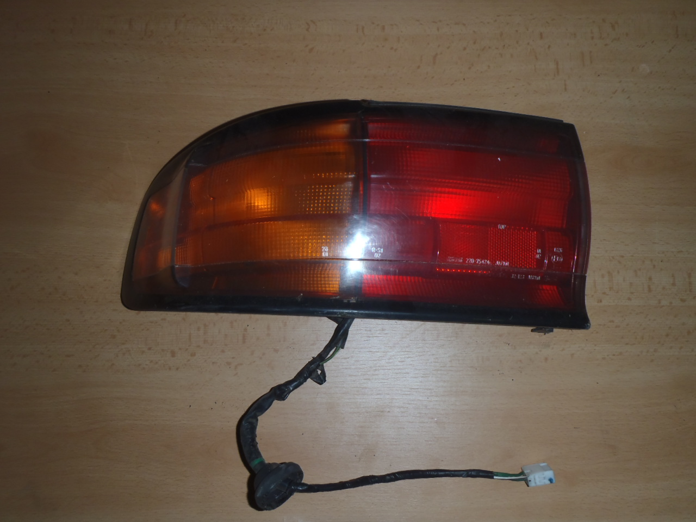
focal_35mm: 28
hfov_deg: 63.4
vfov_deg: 49.7
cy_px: 261
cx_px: 348
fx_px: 563
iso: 100
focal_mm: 5
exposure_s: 1/30
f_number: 3.9
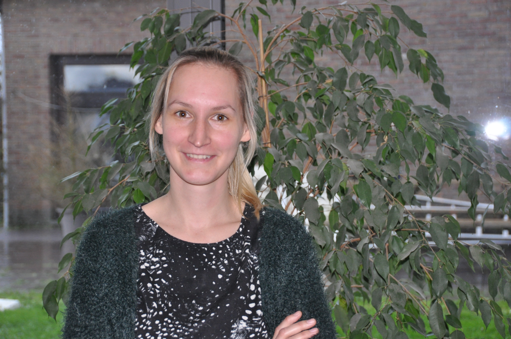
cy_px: 170
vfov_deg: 18.1
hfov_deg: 27.0
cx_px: 256
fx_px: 1063
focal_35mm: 75
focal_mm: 50
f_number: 4.8
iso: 800
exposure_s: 1/60
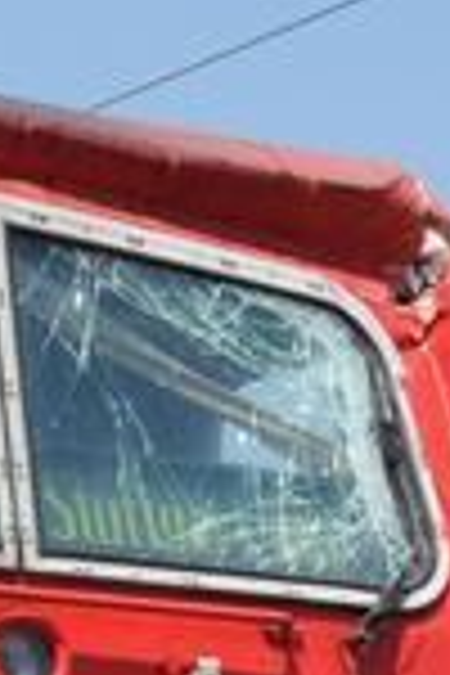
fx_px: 3750
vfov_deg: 9.9
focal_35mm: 200
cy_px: 1130
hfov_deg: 6.7
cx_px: -374
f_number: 11
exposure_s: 1/500
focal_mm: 20
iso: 500
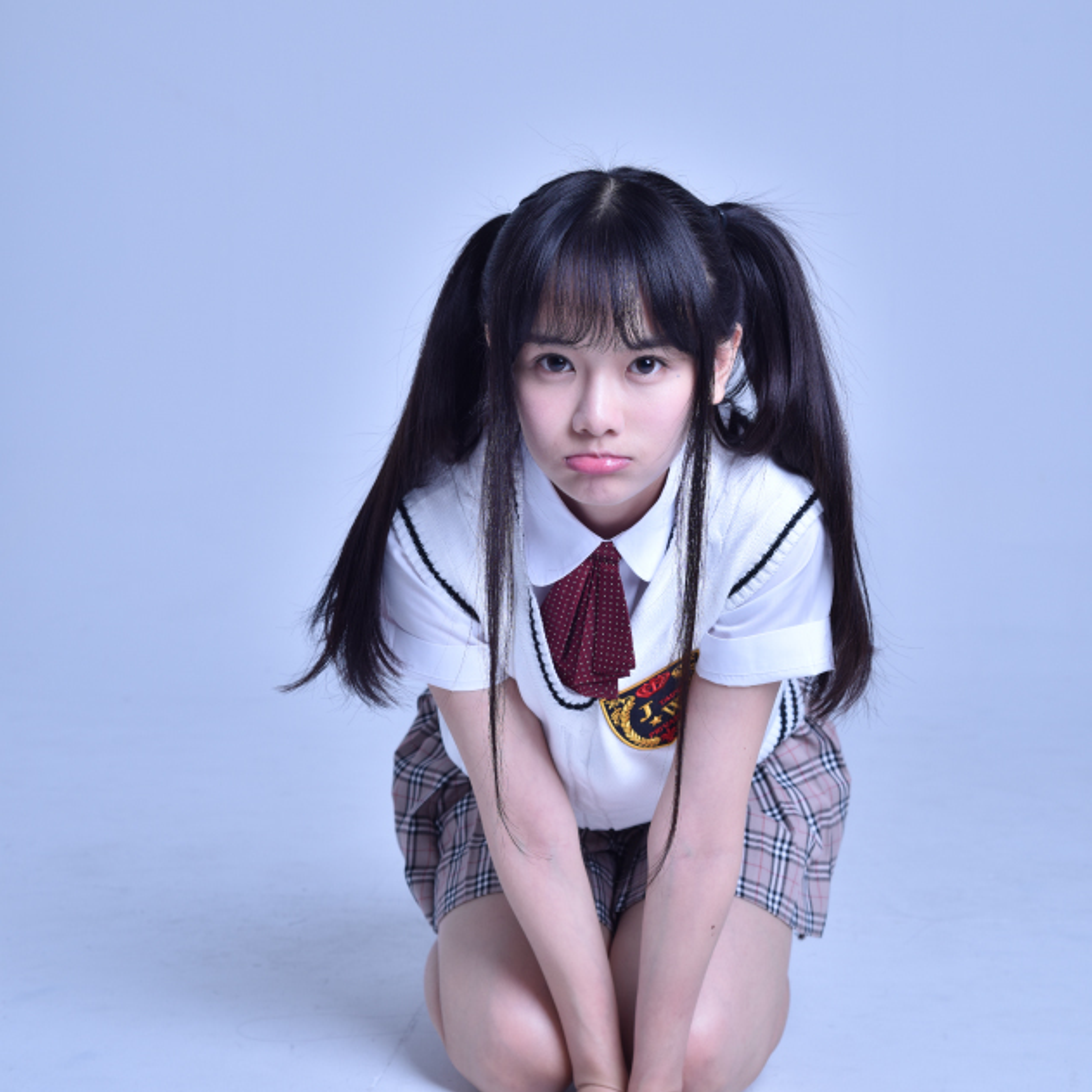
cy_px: 583
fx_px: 2284
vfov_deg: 26.9
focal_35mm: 64
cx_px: 547
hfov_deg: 26.9
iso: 100
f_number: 6.3
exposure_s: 1/200
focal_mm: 50
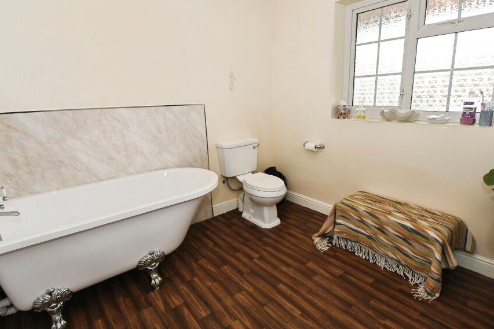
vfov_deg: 67.4
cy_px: 155
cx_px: 257
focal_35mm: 18
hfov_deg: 90.0
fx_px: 247
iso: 800
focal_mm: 10
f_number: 7.1
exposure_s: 1/60
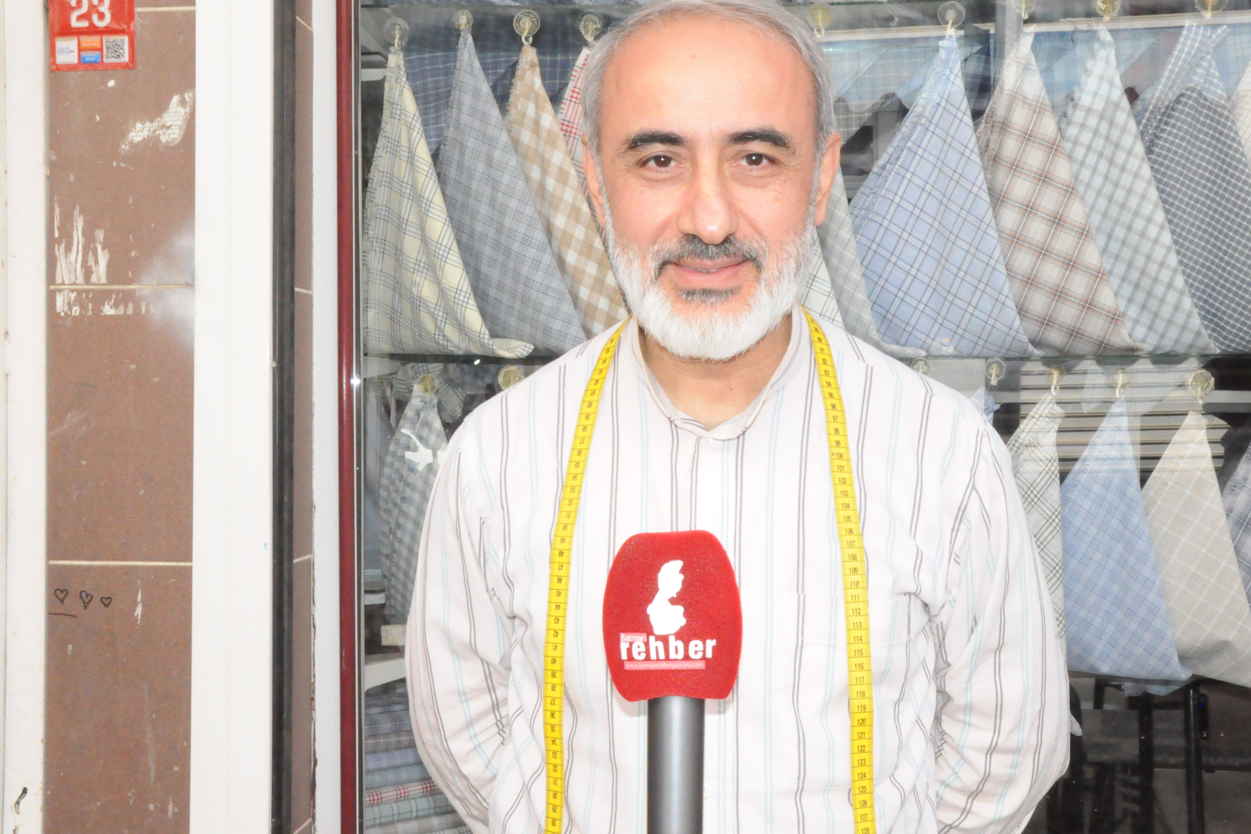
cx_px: 671
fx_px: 6379
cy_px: 389
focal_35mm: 184
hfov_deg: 11.2
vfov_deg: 7.5
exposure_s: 1/200
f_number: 36
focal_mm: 105
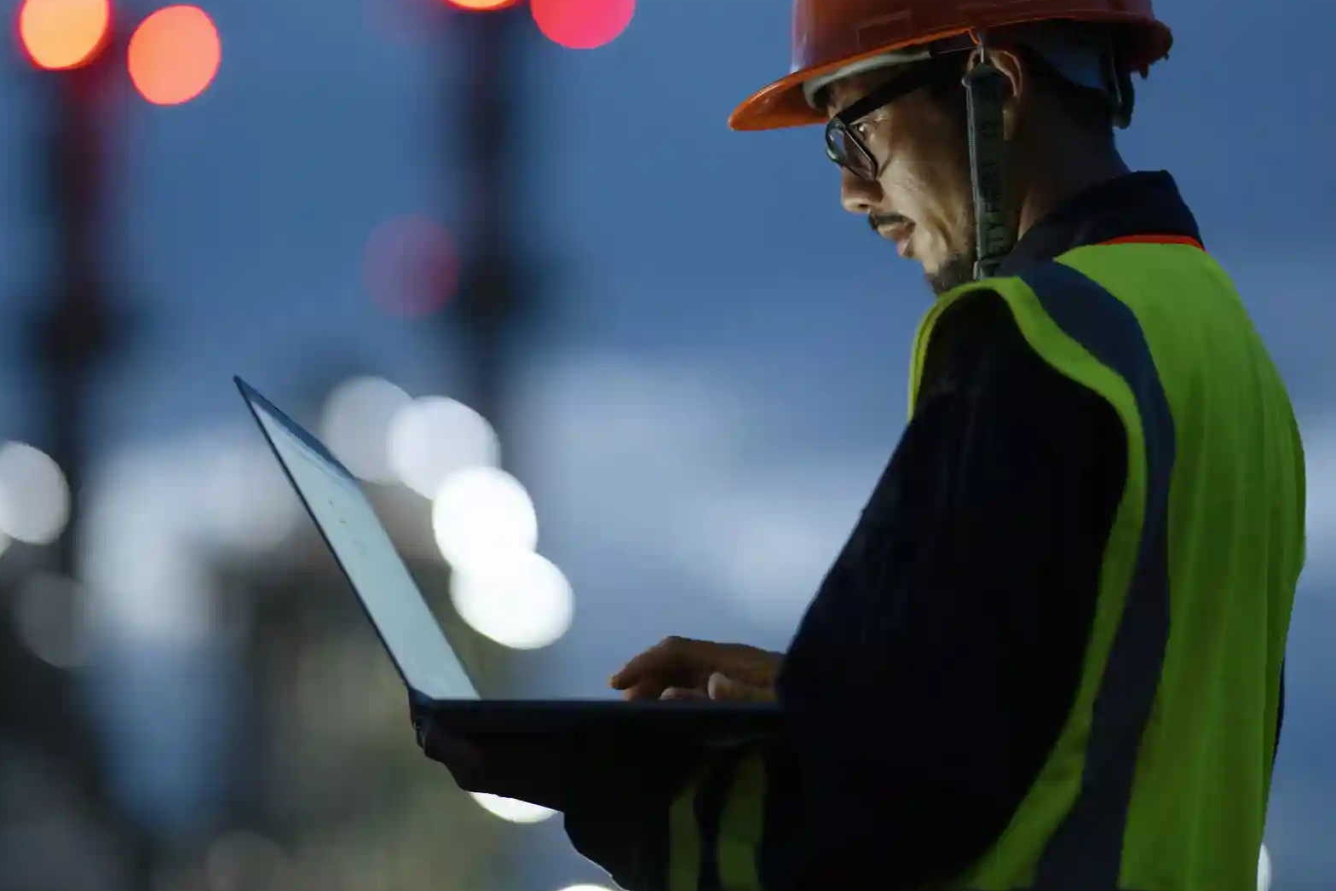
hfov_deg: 17.8
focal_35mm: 115
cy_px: 333
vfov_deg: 11.9
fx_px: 4267
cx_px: 645
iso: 400
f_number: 1.3
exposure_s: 1/100
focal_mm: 85
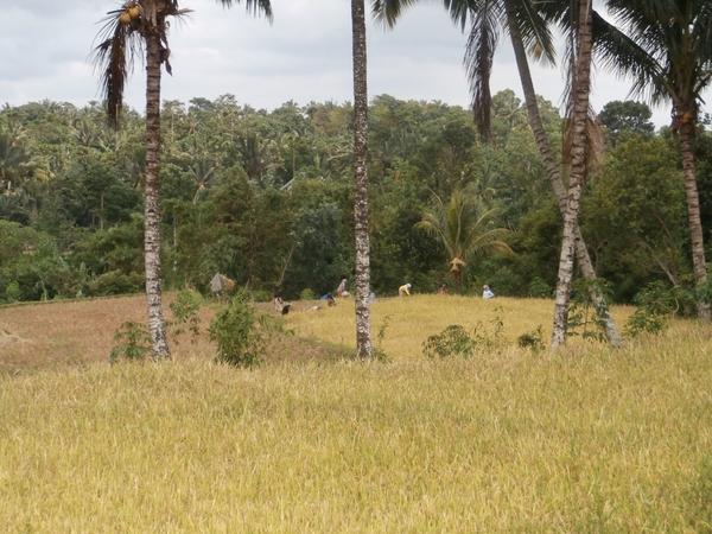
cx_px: 356
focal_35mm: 86
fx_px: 1769
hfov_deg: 22.8
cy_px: 267
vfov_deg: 17.2
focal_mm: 15.16
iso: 100
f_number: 5
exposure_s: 1/320
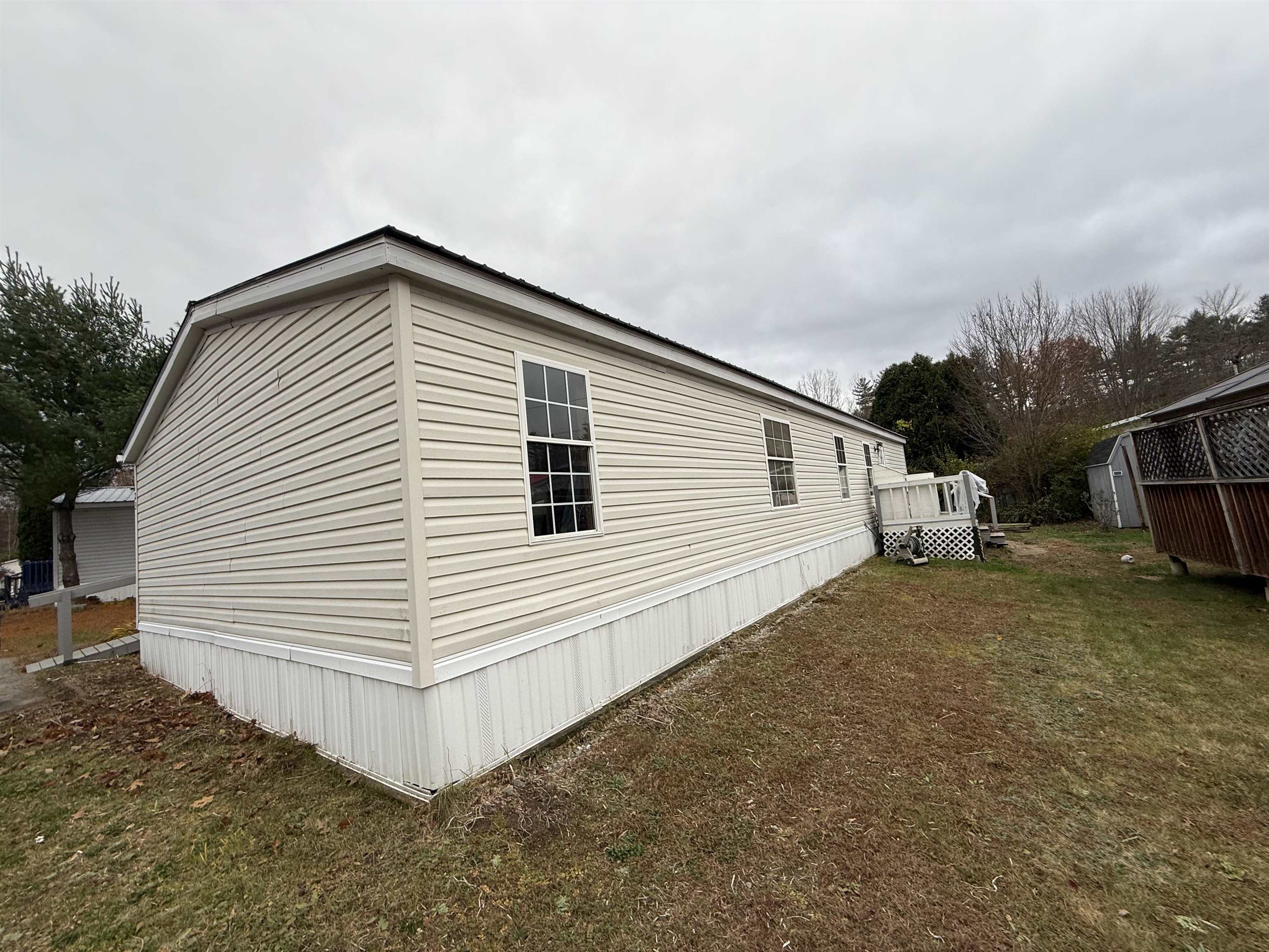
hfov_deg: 102.1
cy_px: 476
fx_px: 513
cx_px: 634
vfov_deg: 85.7
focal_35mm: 14
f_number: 2.2
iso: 50
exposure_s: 1/333
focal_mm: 2.22
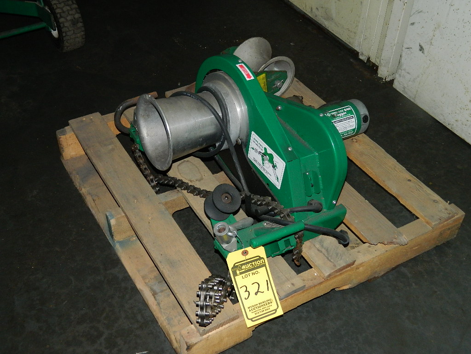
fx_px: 558
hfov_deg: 45.8
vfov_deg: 35.1
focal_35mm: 41
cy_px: 177
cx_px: 236
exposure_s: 1/40
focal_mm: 7.3
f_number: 3.5
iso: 200
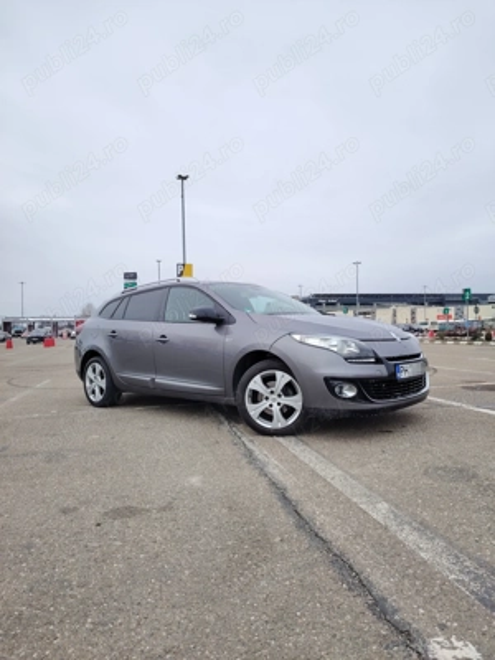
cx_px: 248
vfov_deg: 71.6
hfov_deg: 56.8
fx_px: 458
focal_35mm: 24
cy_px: 330
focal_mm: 5.25
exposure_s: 1/900
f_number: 1.75
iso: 272
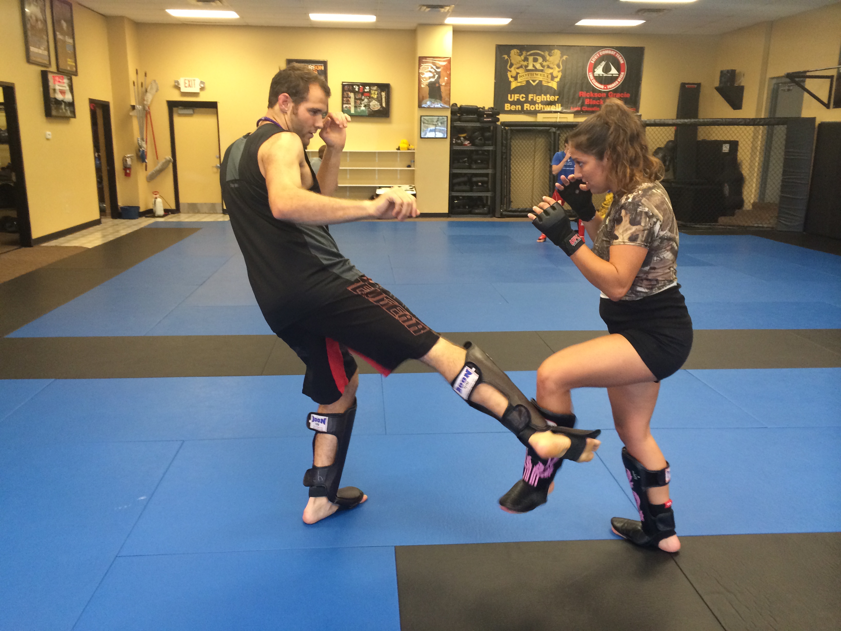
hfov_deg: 60.0
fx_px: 729
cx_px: 420
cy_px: 316
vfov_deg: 46.8
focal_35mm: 30
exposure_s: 1/30
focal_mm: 4.12
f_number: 2.2
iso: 160
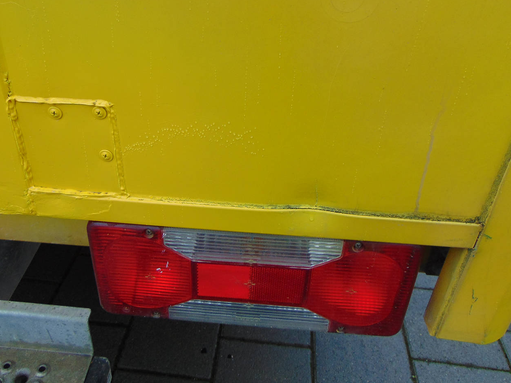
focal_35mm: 32
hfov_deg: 56.7
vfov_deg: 44.0
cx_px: 229
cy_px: 155
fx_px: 472
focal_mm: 4.5
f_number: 3
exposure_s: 1/30
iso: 160
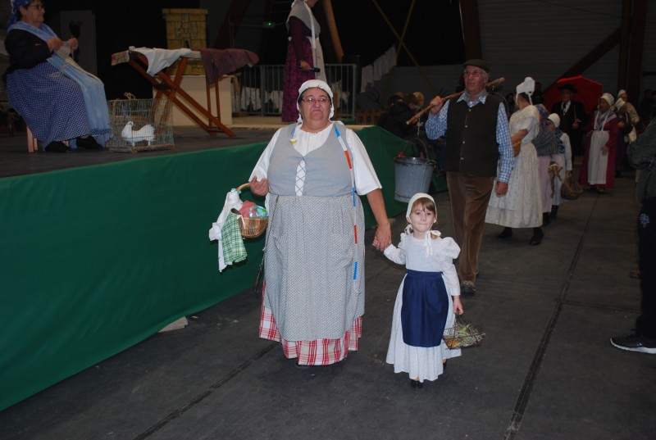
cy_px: 220
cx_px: 328
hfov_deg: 53.0
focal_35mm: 36
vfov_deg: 37.0
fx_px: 657
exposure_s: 1/60
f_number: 4.2
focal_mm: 24
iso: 200
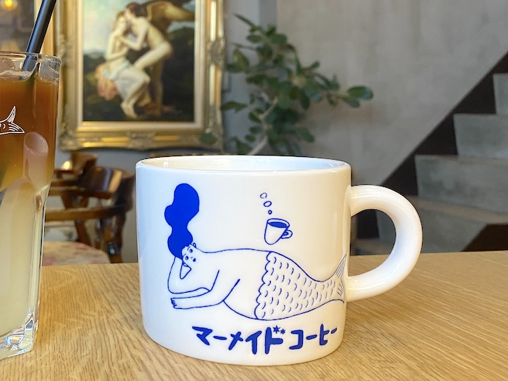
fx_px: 631
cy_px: 136
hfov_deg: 41.7
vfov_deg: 33.4
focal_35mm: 43
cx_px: 90
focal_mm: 4.25
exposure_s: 1/50
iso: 125
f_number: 1.8
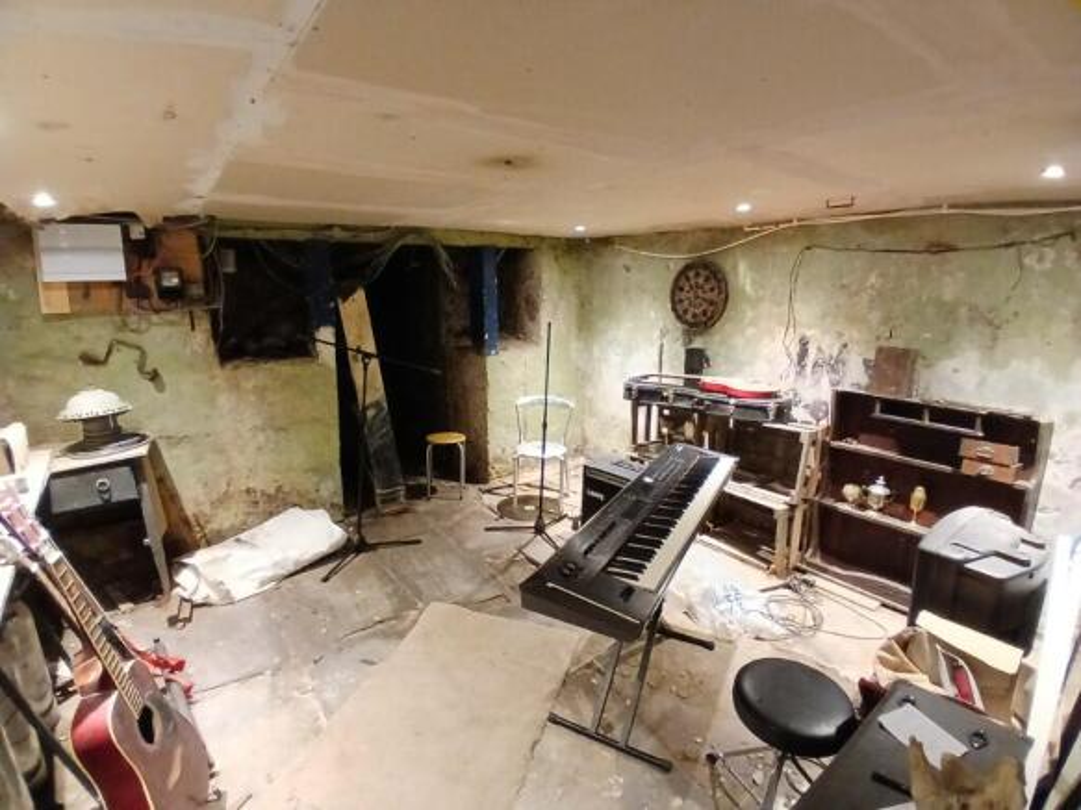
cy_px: 405
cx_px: 540
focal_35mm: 17
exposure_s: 1/14.3
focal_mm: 1.4
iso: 800
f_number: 2.2
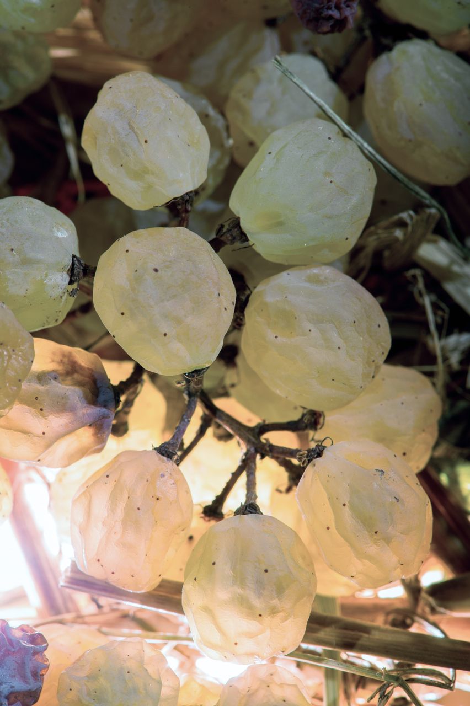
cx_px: 235
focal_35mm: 105
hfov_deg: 13.0
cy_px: 353
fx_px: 2058
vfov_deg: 19.5
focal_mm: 105
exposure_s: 1/250
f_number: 16
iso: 400
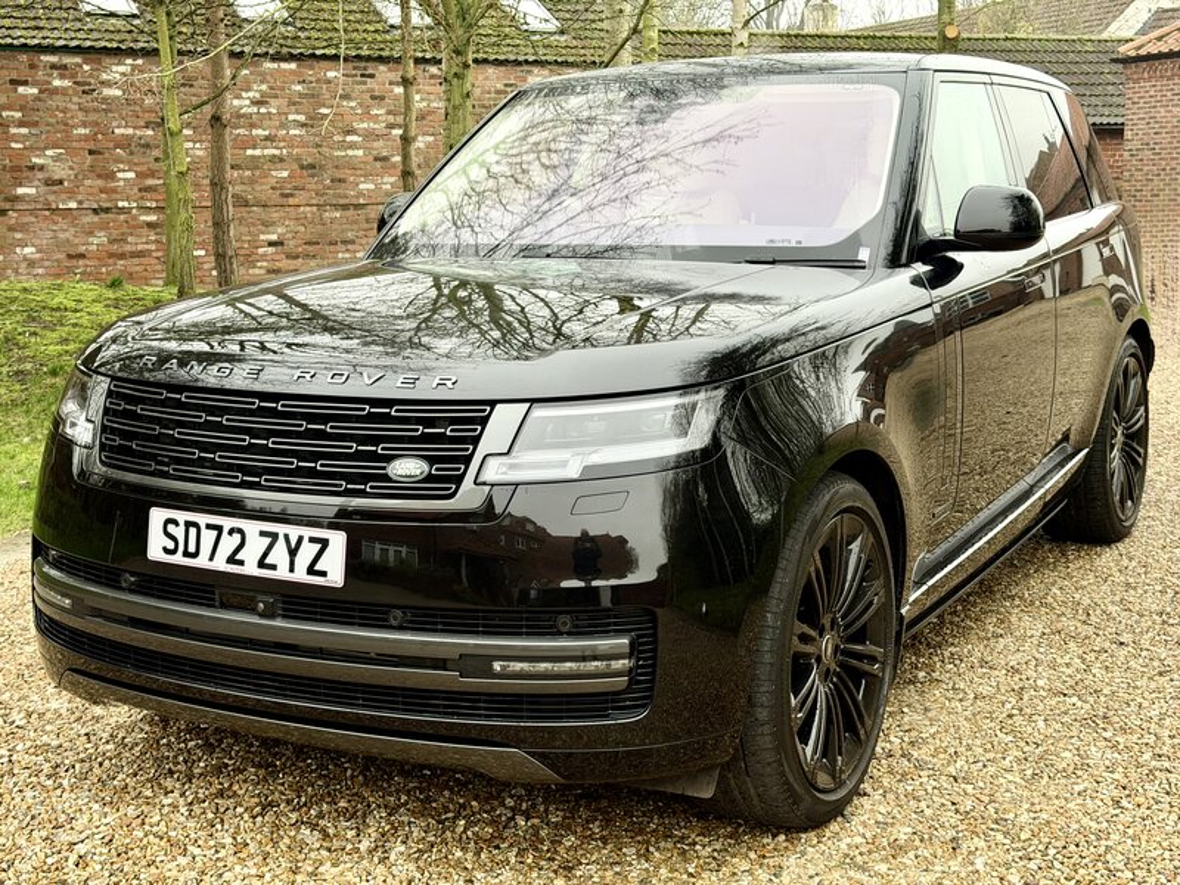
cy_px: 442
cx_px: 590
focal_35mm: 48
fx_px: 1636
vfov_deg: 30.3
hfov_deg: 39.7
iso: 100
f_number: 1.78
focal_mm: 6.76
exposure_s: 1/60
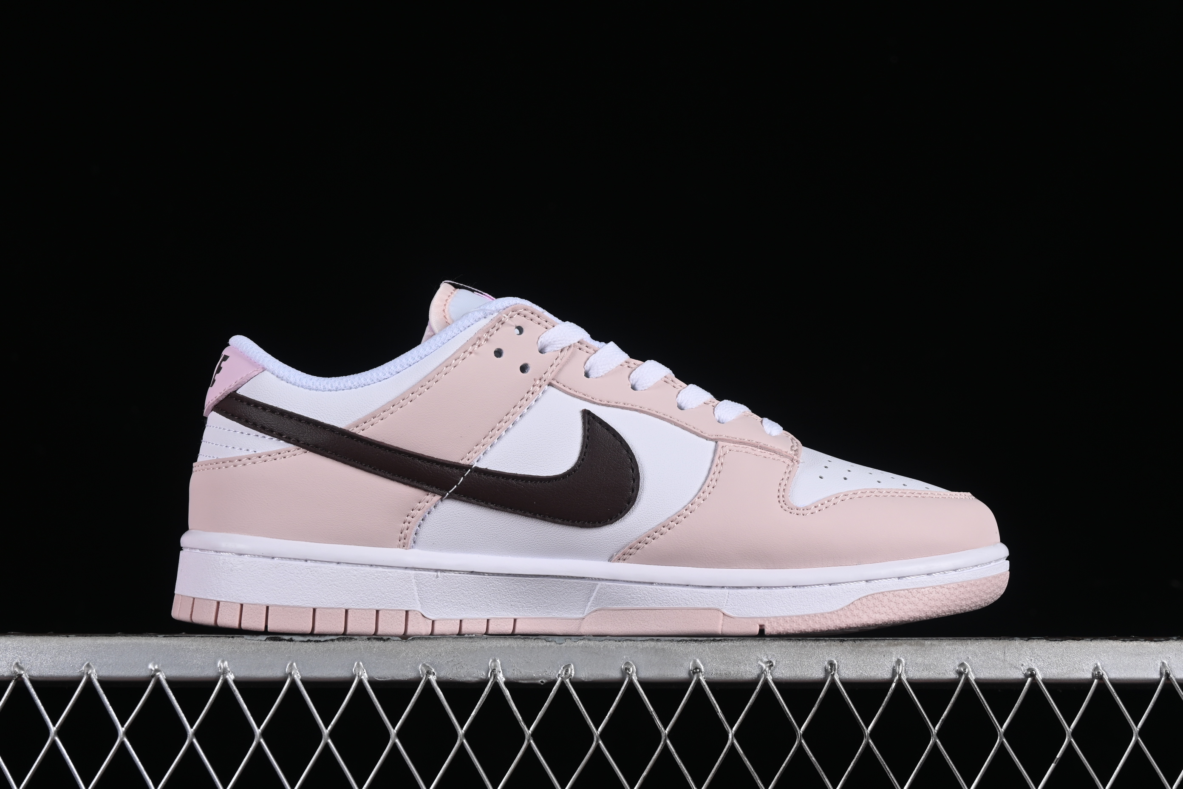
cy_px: 394
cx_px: 592
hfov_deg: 27.0
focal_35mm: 75
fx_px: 2464
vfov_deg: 18.2
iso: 160
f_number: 8
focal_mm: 50
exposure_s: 1/80
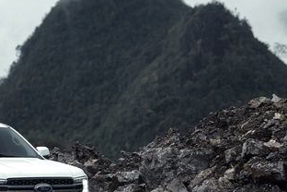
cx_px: 18
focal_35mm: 317
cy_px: 140
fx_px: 2527
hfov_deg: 6.5
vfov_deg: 4.3
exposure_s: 1/250
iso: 800
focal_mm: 150
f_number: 5
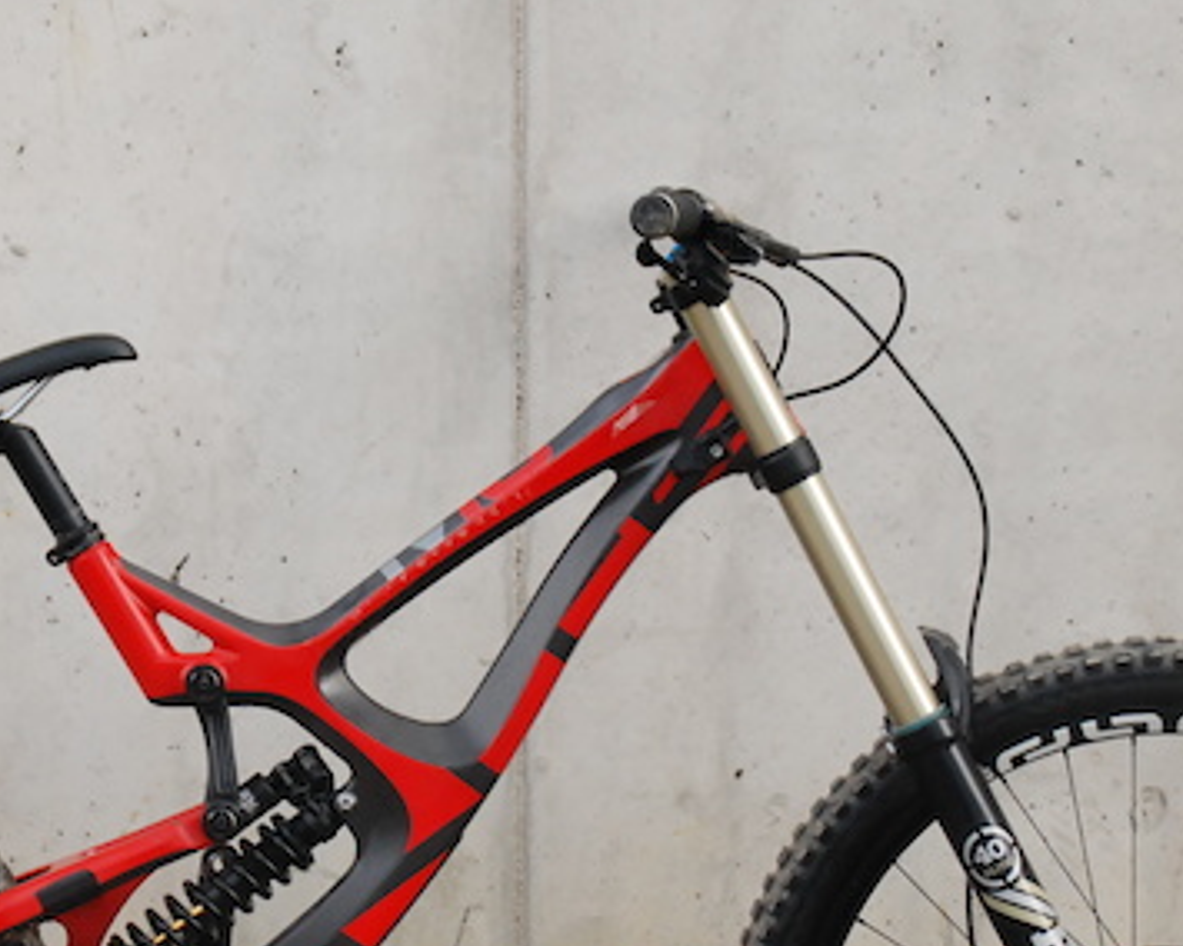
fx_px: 5567
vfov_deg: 9.7
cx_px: 407
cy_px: 744
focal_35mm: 159
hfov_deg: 12.1
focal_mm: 50
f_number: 8
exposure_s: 1/250
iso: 800
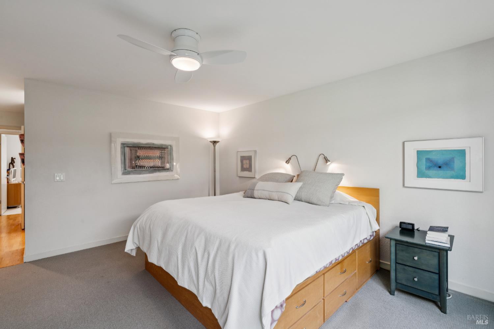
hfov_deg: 96.7
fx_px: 220
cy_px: 164
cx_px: 247
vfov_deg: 73.7
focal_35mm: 16
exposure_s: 1/6
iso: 320
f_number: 11
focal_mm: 16
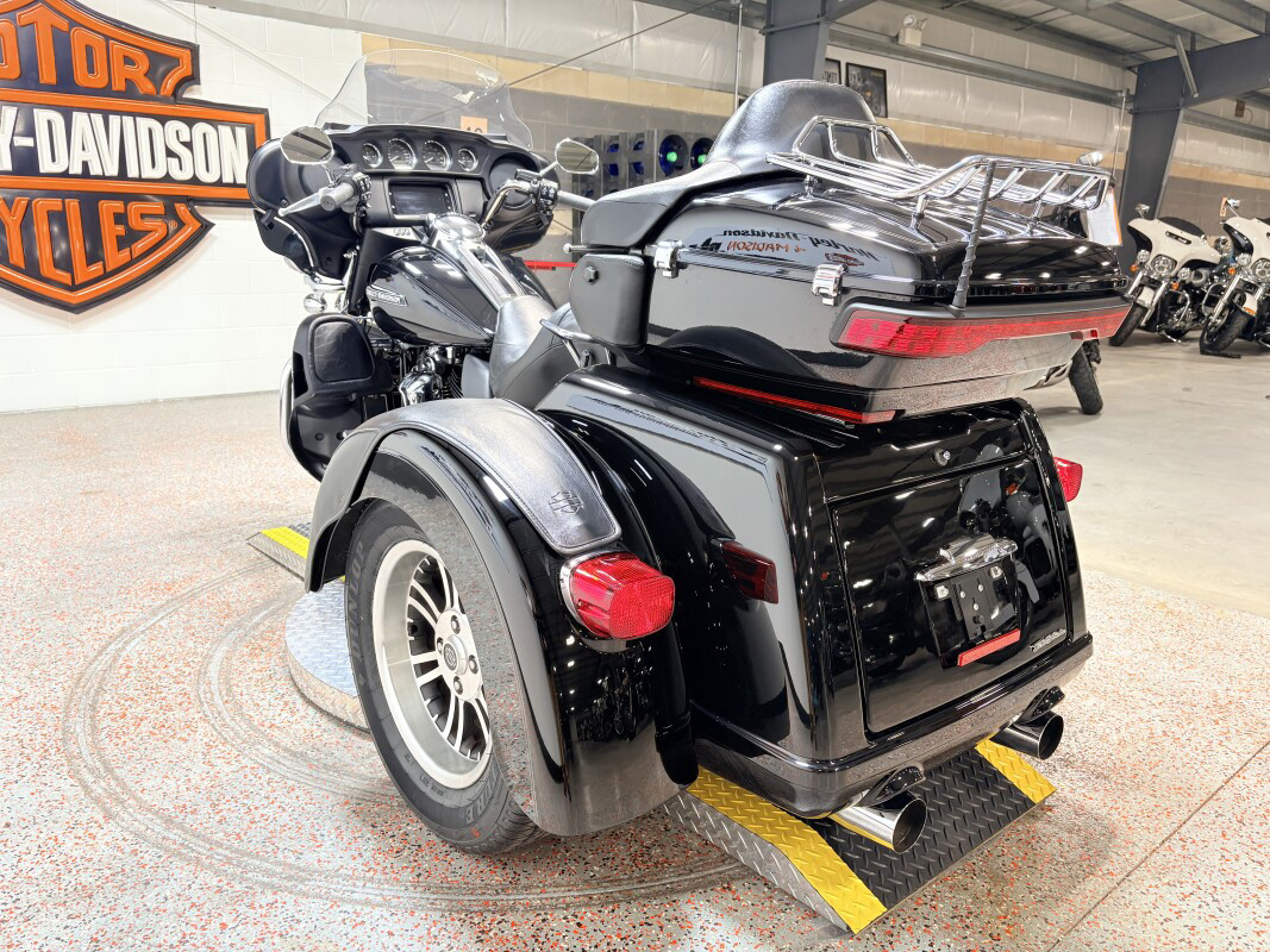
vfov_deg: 53.1
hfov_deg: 67.3
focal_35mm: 26
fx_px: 954
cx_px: 635
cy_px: 476
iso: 80
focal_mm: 5.96
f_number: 1.6
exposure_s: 1/60
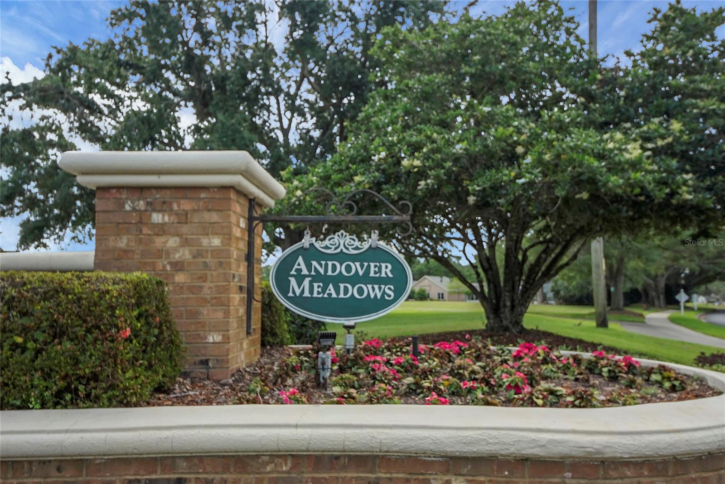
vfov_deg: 48.0
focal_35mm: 27
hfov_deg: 67.3
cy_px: 242
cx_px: 362
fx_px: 544
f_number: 5.6
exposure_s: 1/800
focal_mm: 18
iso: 500
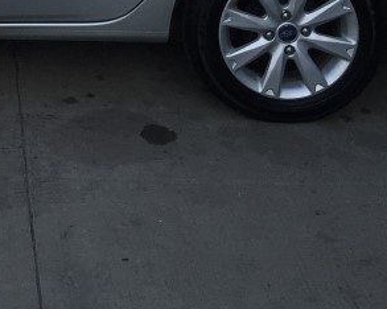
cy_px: -185
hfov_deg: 18.4
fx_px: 1133
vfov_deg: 14.3
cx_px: -78
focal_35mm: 99
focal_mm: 4.15
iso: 32
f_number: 2.2
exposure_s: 1/1041
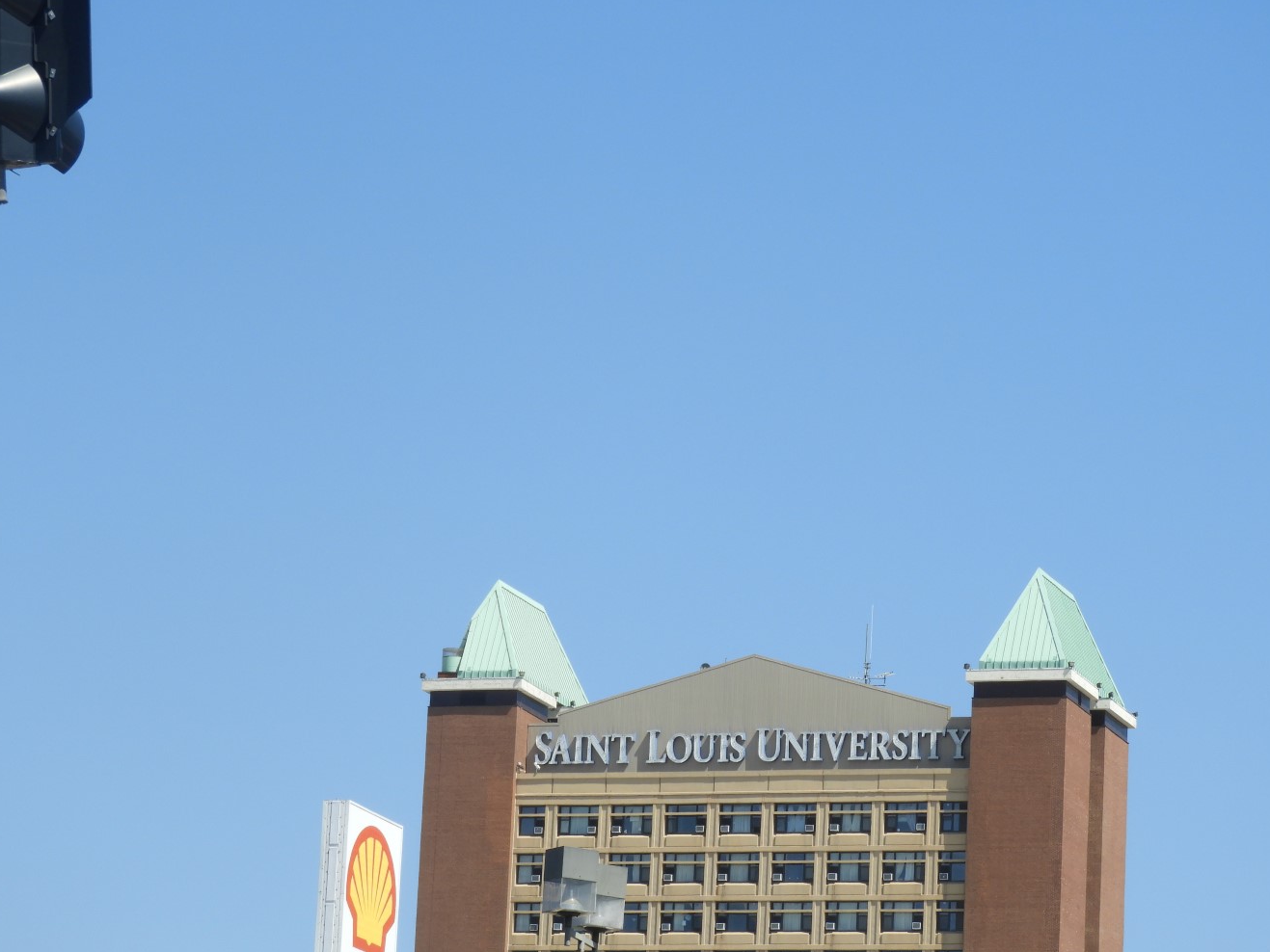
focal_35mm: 164
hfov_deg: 12.0
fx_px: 6017
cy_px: 472
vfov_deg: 9.1
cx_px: 650
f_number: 5.2
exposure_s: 1/640
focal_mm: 26.9
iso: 100
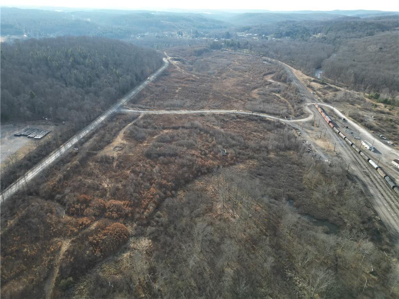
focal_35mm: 24
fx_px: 277
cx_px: 200
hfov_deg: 71.6
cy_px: 150
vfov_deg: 56.8
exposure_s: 1/800
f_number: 1.7
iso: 100
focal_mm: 6.72
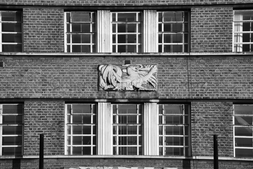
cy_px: 84
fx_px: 844
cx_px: 126
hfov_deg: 17.1
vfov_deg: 11.4
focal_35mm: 120
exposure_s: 1/250
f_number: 8
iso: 200
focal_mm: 120
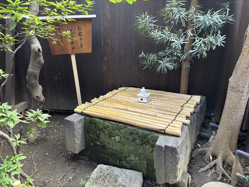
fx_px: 187
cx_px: 124
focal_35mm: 26
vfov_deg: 53.1
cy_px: 94
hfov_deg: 67.3
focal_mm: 5.96
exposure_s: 1/60
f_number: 1.6
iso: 320
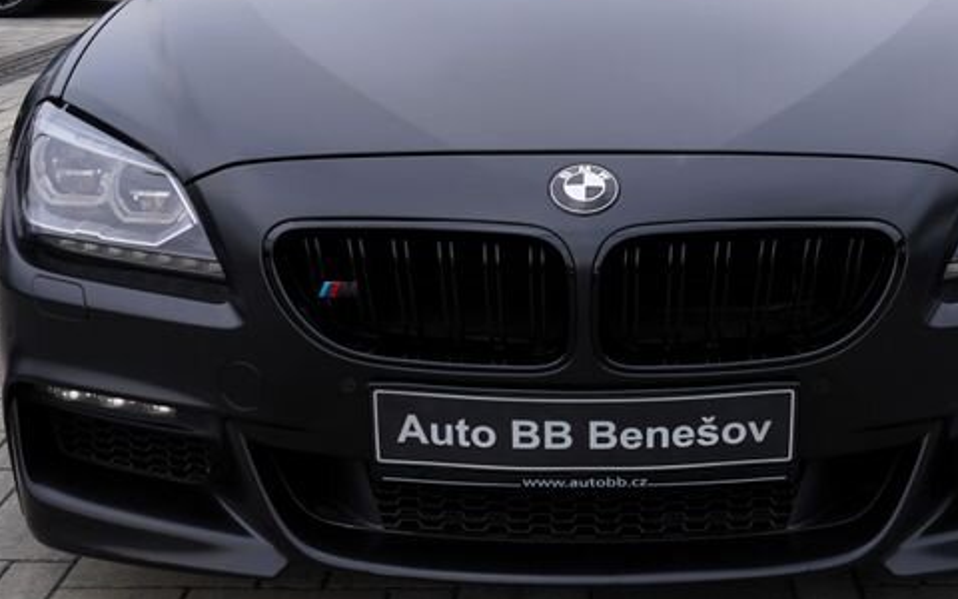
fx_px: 1645
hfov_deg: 32.3
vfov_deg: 20.2
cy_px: 45
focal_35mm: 63
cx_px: 593
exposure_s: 1/200
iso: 100
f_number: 7.1
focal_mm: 29
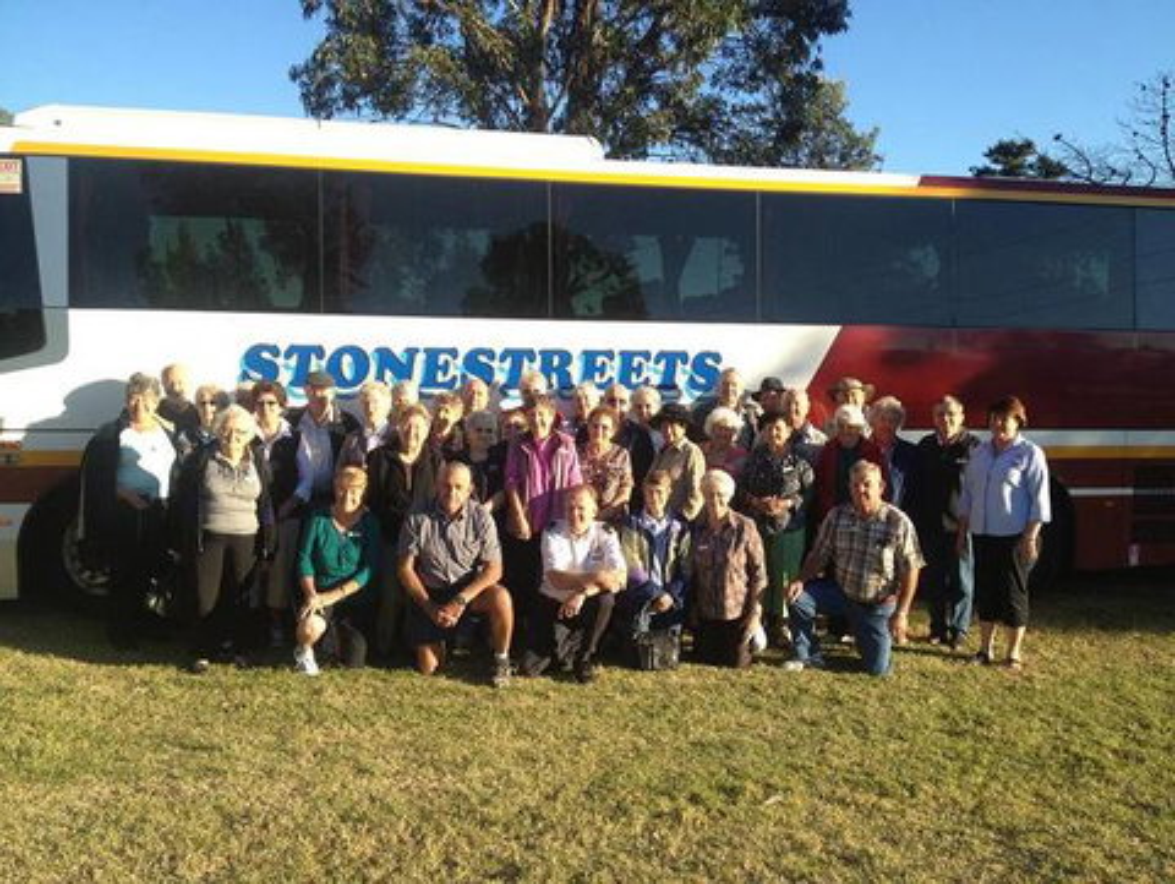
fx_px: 1189
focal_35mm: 35
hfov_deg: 52.6
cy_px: 442
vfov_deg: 40.8
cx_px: 588
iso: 80
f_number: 2.4
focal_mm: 4.28
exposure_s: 1/863
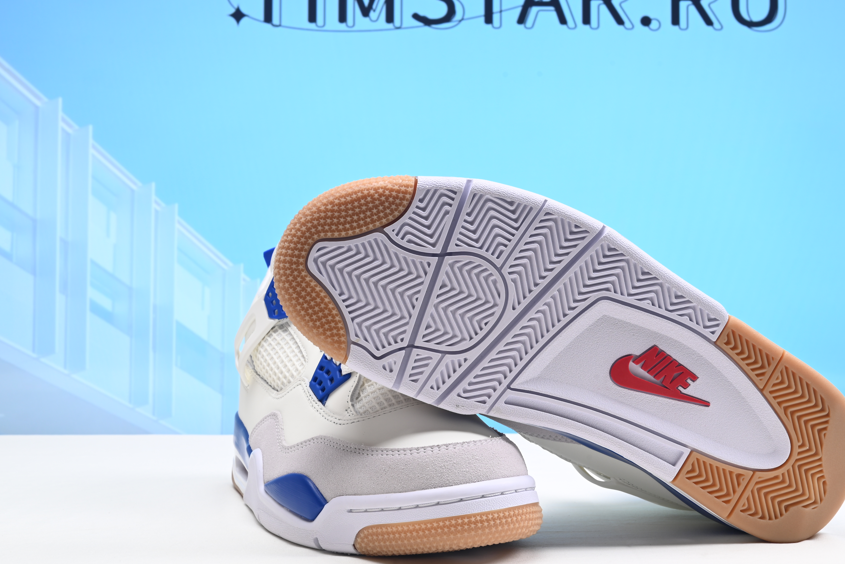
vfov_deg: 27.0
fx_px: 1174
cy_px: 243
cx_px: 465
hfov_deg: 39.5
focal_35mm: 50
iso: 100
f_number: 16
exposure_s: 1/2
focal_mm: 39
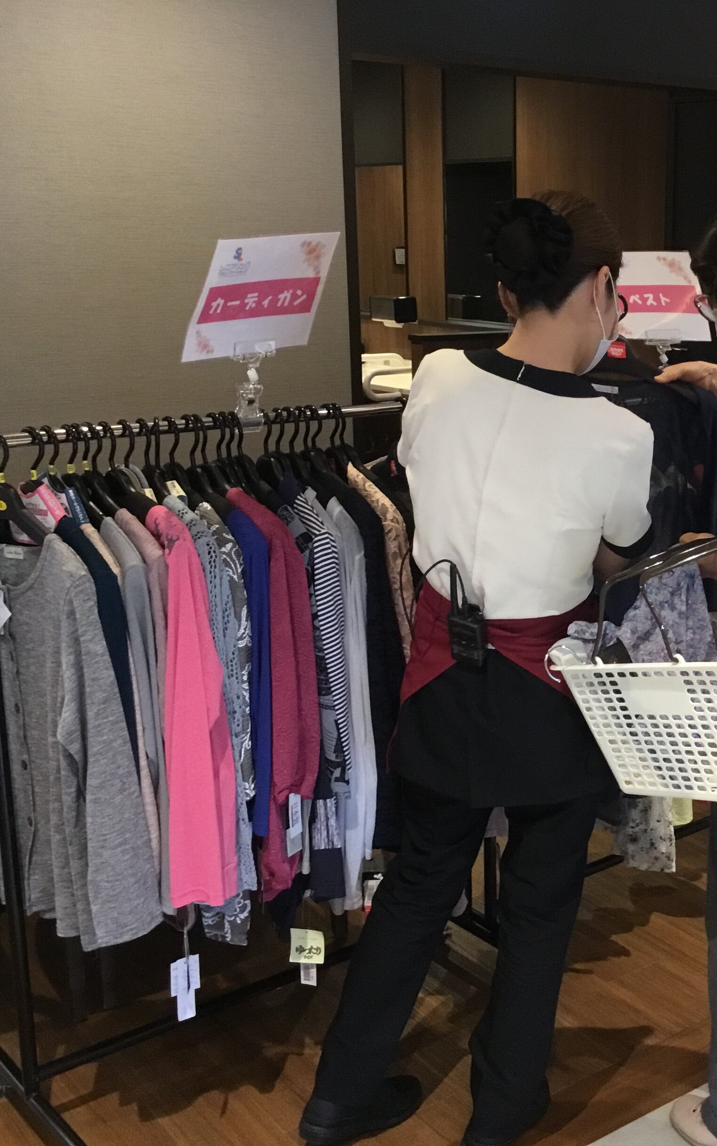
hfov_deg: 28.5
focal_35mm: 44
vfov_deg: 45.3
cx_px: 591
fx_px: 1375
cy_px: 572
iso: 125
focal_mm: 3.3
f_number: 2.4
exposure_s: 1/30
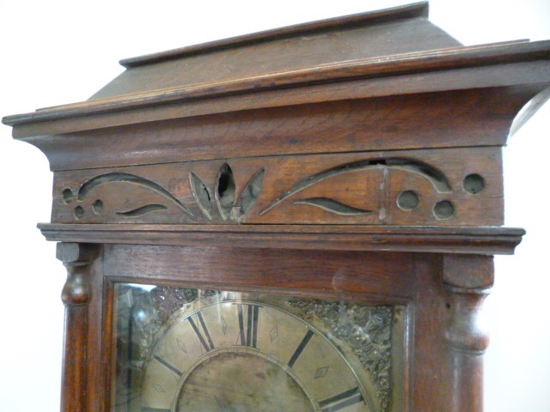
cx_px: 275
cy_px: 206
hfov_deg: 71.6
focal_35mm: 24
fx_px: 381
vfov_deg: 56.8
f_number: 2.5
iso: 800
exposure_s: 1/50
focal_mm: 4.3
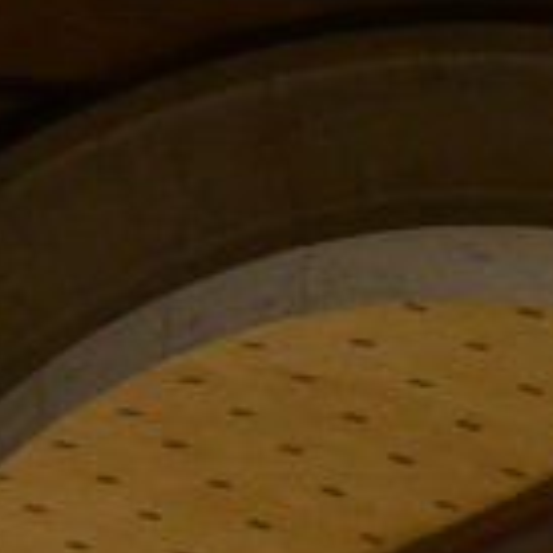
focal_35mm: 650
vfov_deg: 2.7
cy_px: 1677
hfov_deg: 2.7
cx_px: 721
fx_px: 11748
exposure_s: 1/8000
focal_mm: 70
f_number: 4.5
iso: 1600
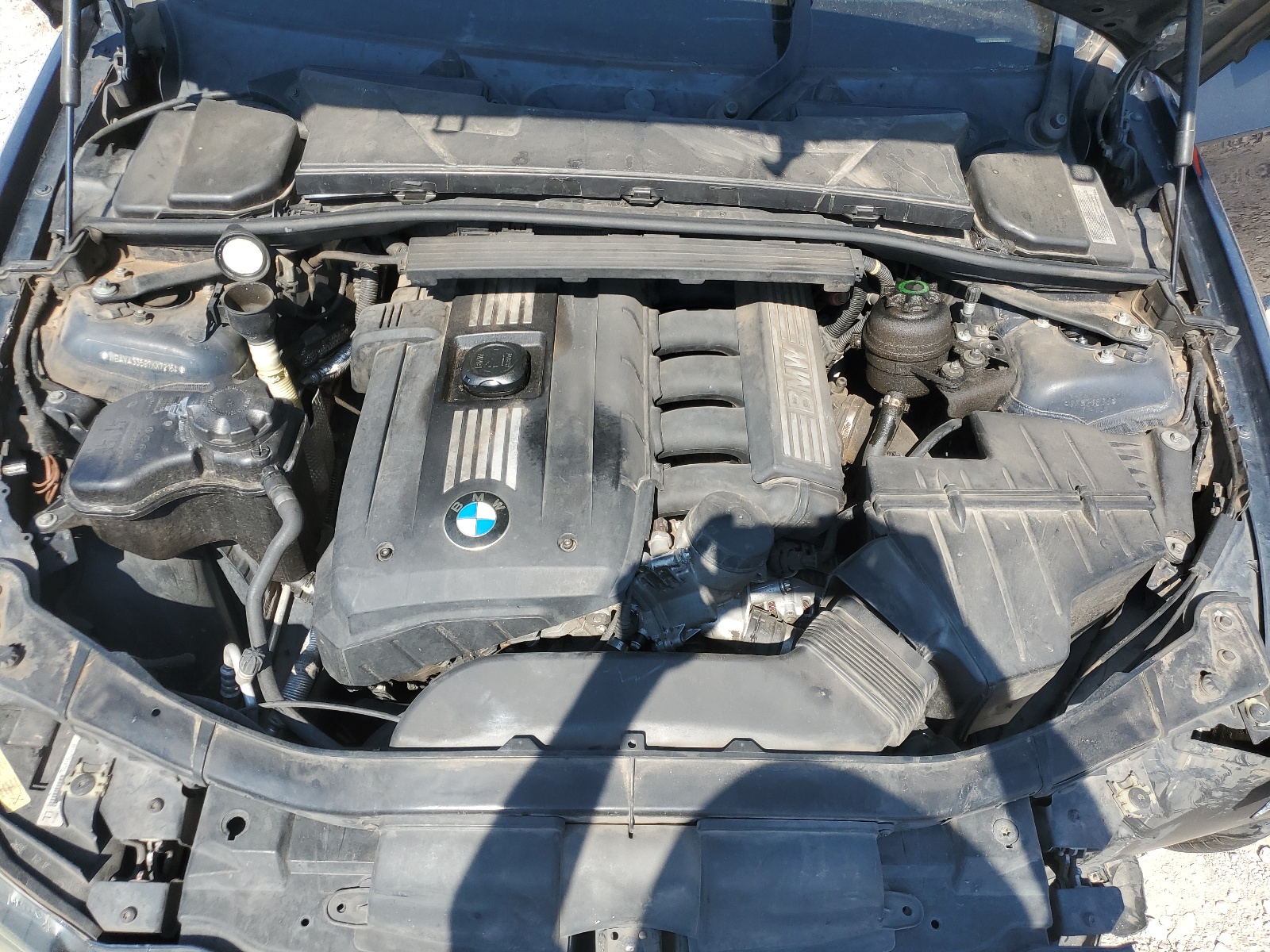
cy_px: 476
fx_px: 954
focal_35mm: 26
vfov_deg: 53.1
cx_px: 635
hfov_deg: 67.3
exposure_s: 1/1250
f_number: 1.5
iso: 50
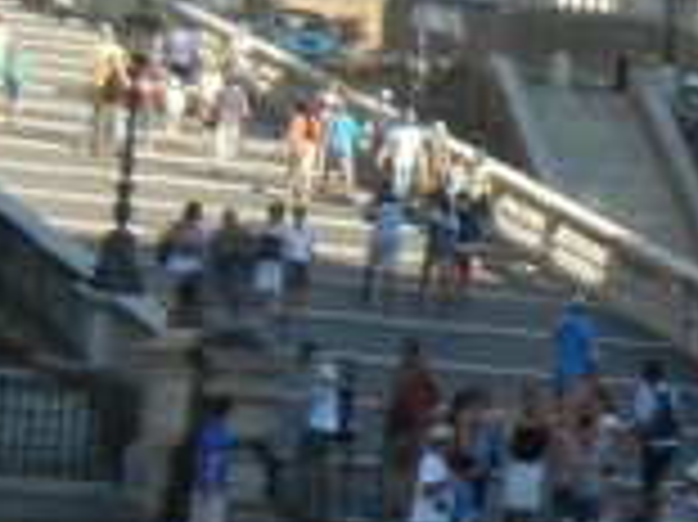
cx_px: 815
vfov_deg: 7.5
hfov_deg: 9.9
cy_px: 50
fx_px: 3989
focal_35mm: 198
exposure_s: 1/720
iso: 160
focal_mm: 5.4
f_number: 3.5
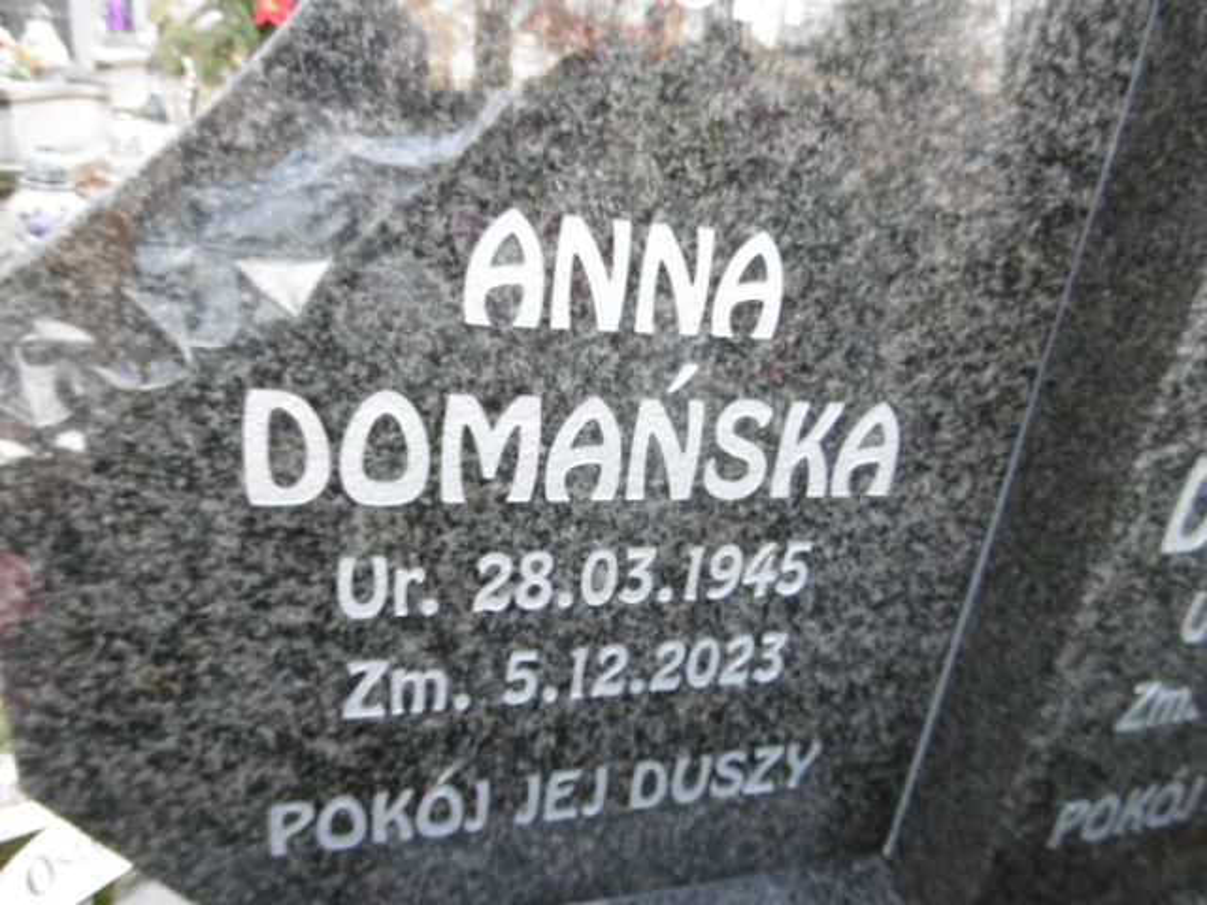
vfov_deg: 56.8
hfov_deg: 71.6
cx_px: 604
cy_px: 452
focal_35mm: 24
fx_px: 837
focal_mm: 4.3
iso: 250
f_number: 3.1
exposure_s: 1/60
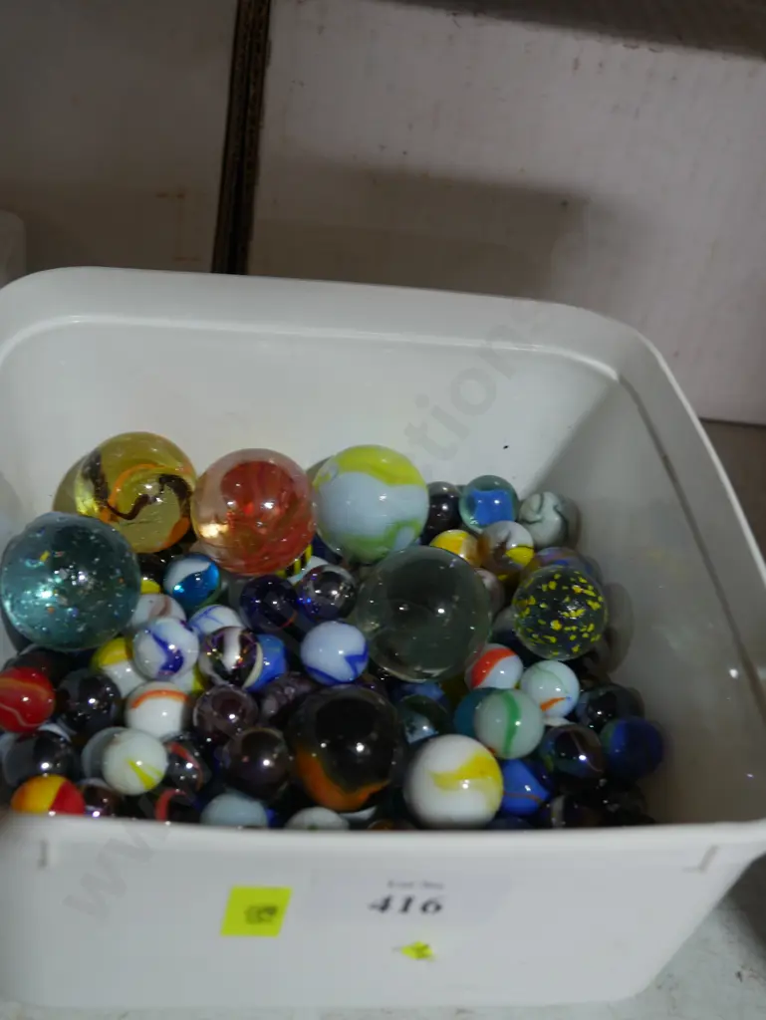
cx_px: 383
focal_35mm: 42
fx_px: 1238
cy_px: 510
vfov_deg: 44.8
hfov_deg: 34.4
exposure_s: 1/60
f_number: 4.6
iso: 250
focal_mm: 21
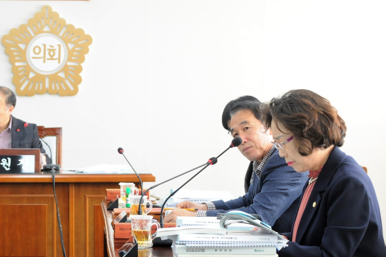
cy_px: 108
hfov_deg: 16.8
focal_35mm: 121
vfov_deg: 11.3
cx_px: 66
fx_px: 1296
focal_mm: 48
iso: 800
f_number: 4.5
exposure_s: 1/50
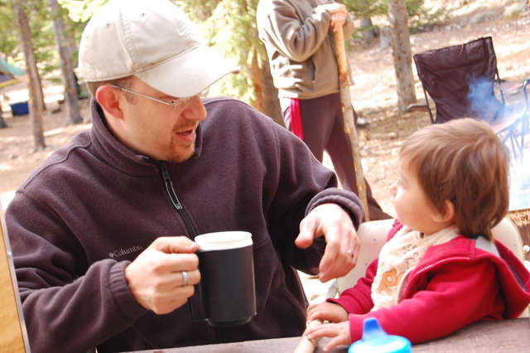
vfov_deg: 17.5
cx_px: 265
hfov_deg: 26.0
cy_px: 176
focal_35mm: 78
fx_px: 1148
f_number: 5.6
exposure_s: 1/40
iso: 400
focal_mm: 52
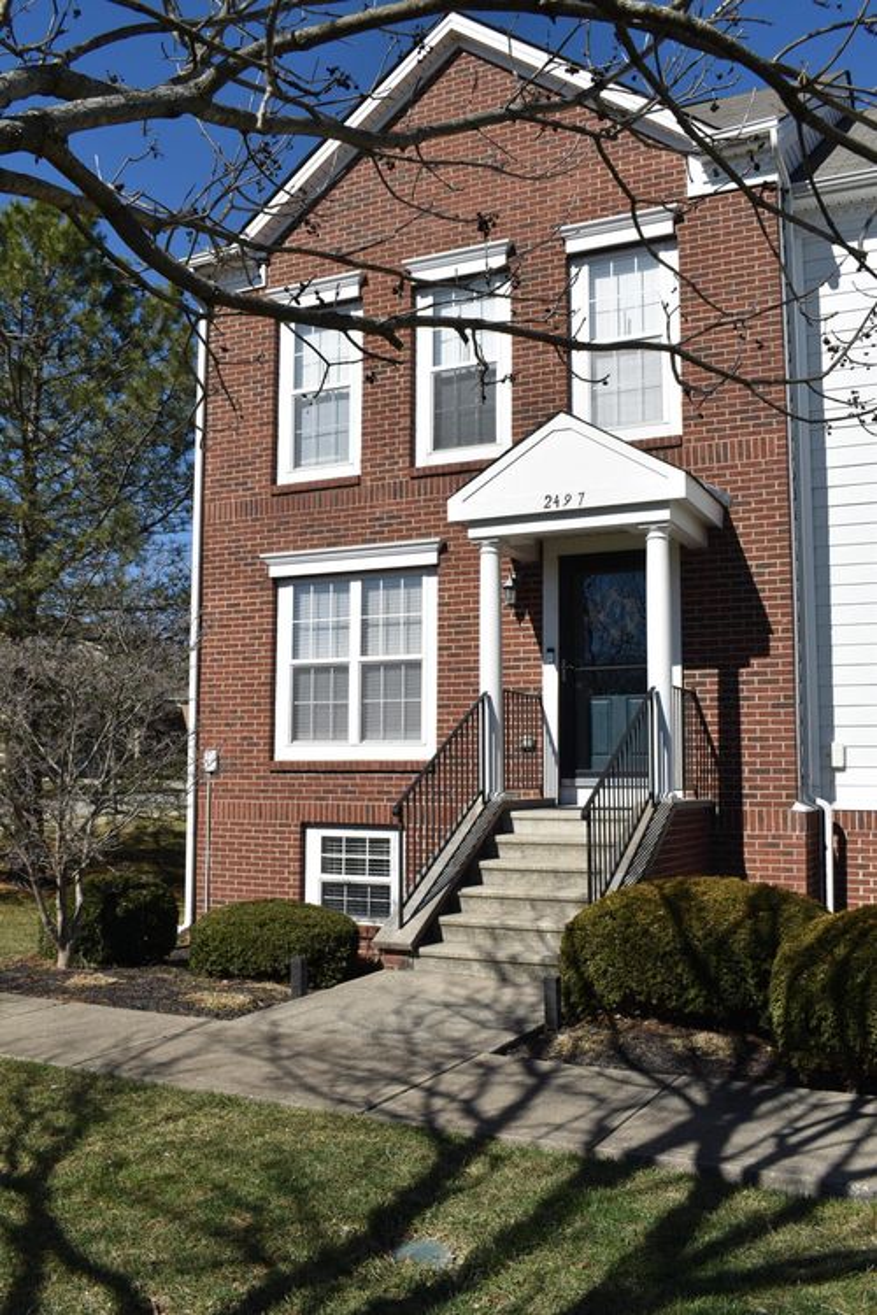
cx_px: 438
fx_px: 1206
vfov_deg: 57.2
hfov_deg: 40.0
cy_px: 658
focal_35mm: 33
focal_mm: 22
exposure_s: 1/320
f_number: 9
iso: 100
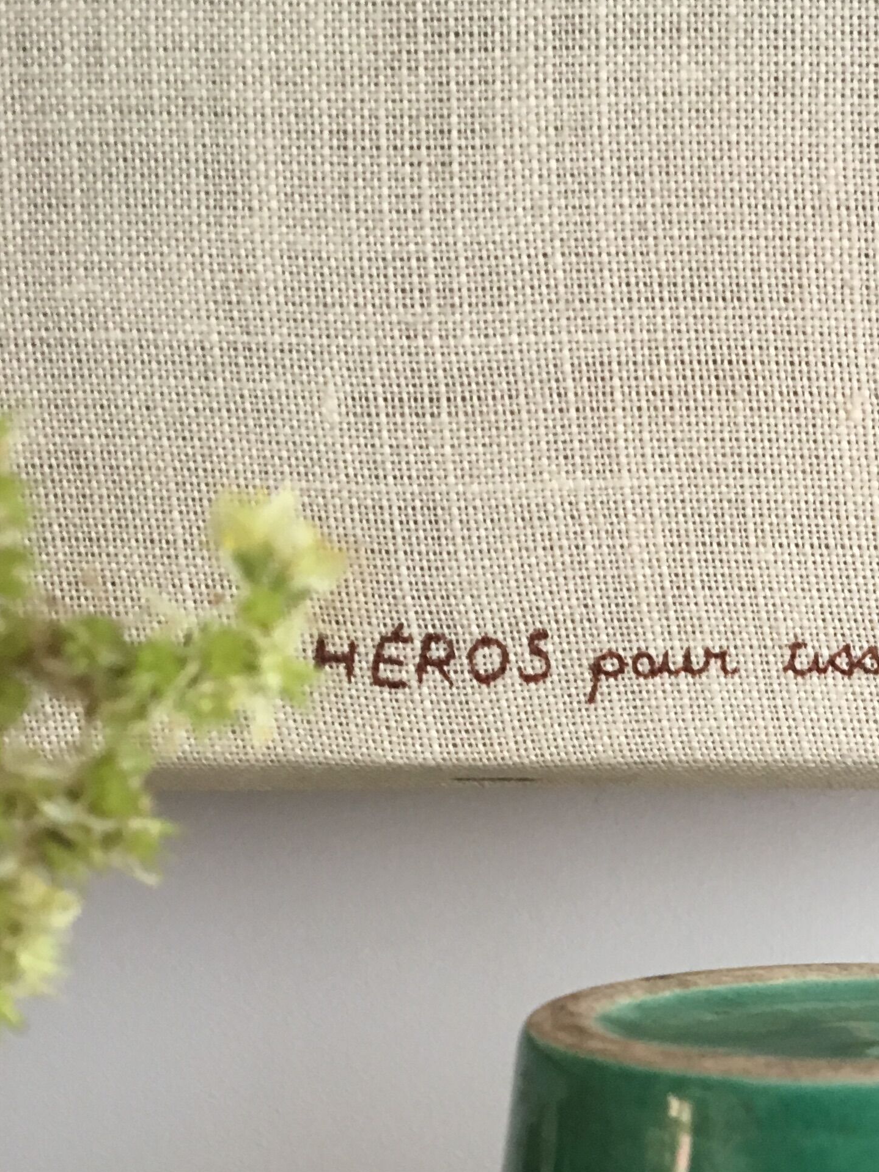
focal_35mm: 61
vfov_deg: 30.0
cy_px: 1100
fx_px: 2065
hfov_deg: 23.0
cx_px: 884
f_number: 2.2
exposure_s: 1/33
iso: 125
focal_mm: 4.15
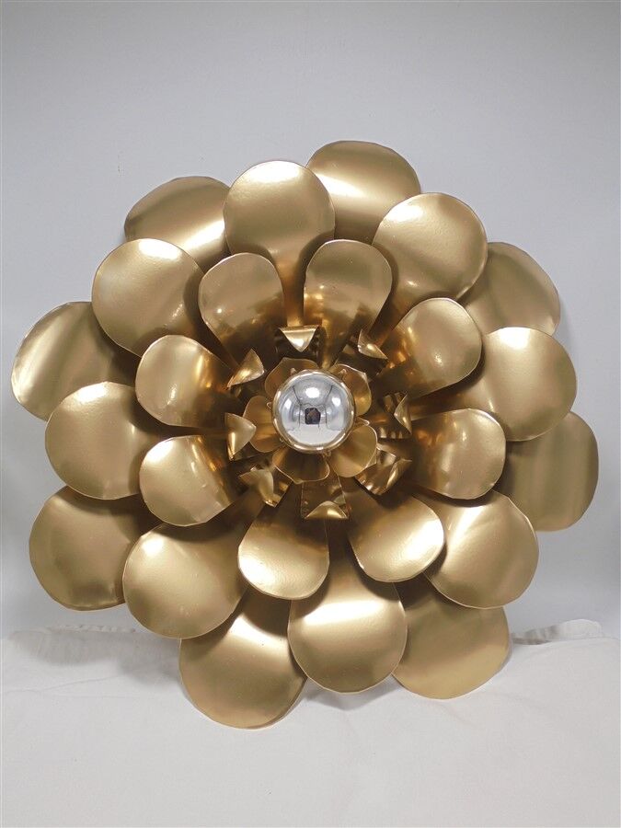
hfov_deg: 41.8
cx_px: 310
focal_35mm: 34
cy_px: 414
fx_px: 813
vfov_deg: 54.0
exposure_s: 1/60
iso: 100
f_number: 4
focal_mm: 6.1
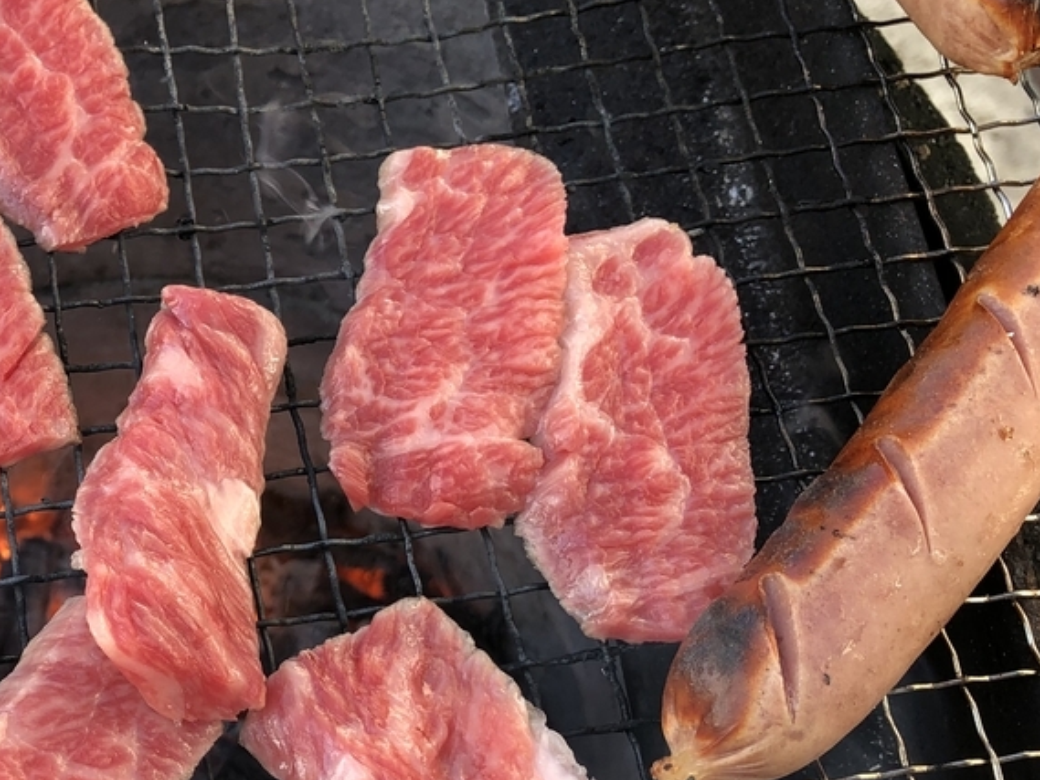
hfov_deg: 31.1
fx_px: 1773
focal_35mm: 59
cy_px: 555
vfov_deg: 24.6
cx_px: 93
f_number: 1.8
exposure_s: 1/224
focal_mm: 3.99
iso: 20
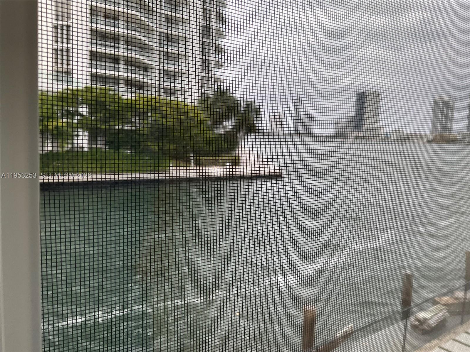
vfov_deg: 48.2
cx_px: 235
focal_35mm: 29
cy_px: 176
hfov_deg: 61.7
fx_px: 394
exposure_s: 1/120
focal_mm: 3
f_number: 1.8
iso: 20
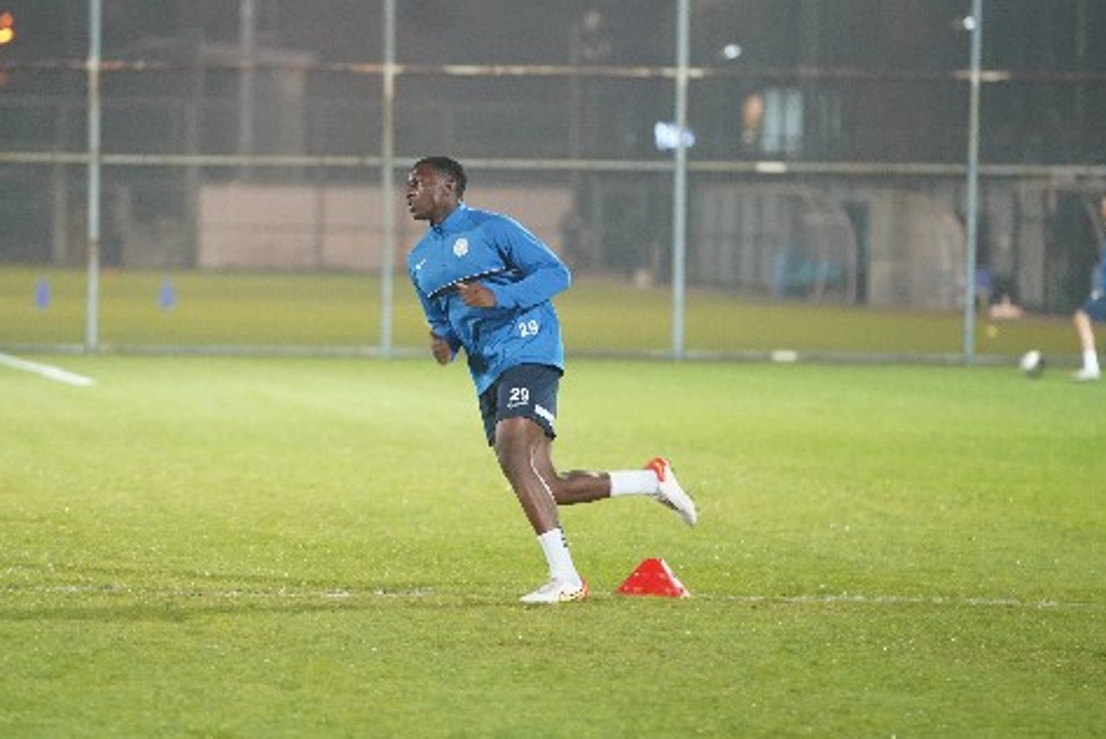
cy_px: 258
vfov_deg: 4.9
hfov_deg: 7.3
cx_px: 426
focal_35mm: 283
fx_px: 8699
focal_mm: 200
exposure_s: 1/200
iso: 4000
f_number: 3.2
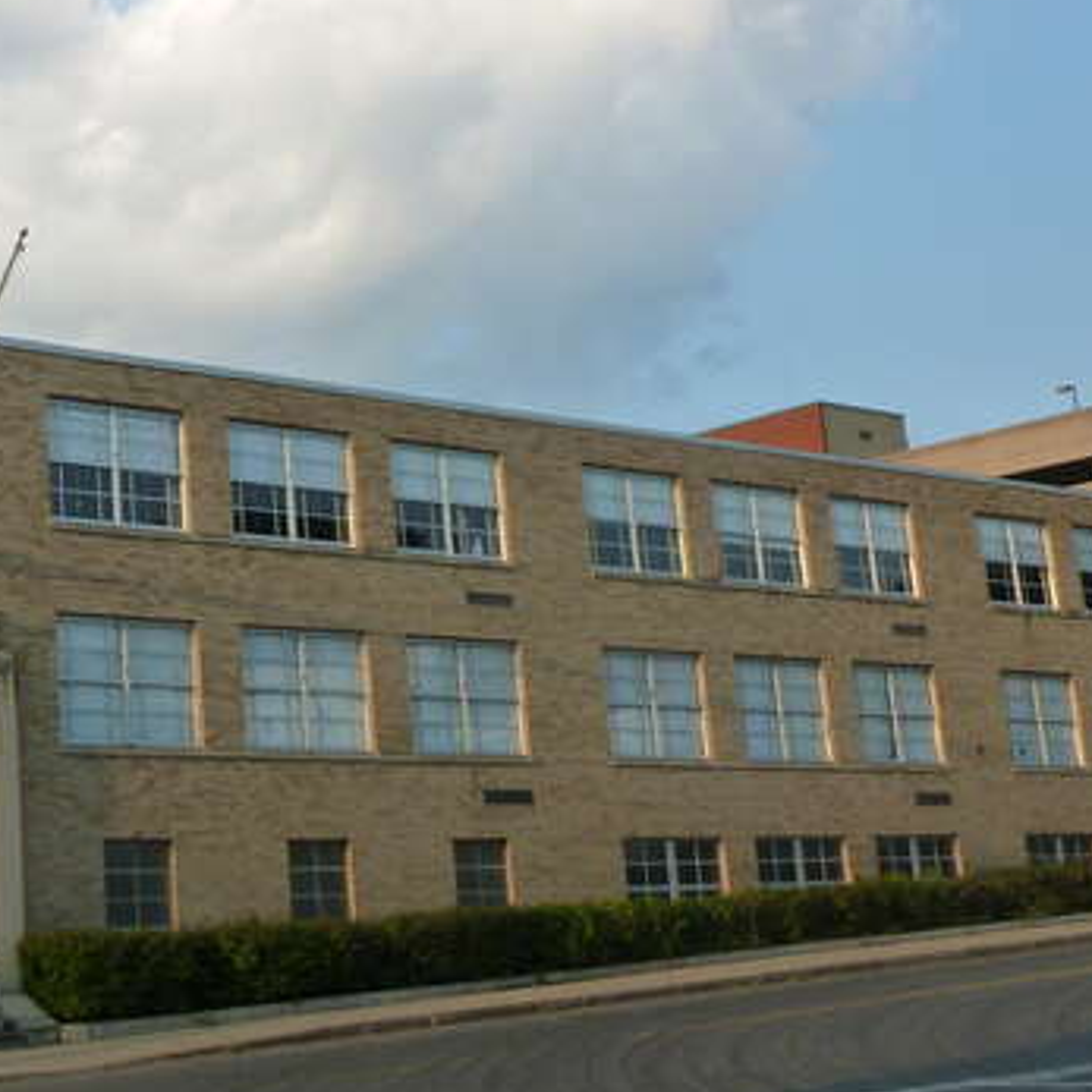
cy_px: 365
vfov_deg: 29.8
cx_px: -72
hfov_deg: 27.7
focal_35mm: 57
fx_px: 2034
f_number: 3.3
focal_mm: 5
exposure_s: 1/500
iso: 160
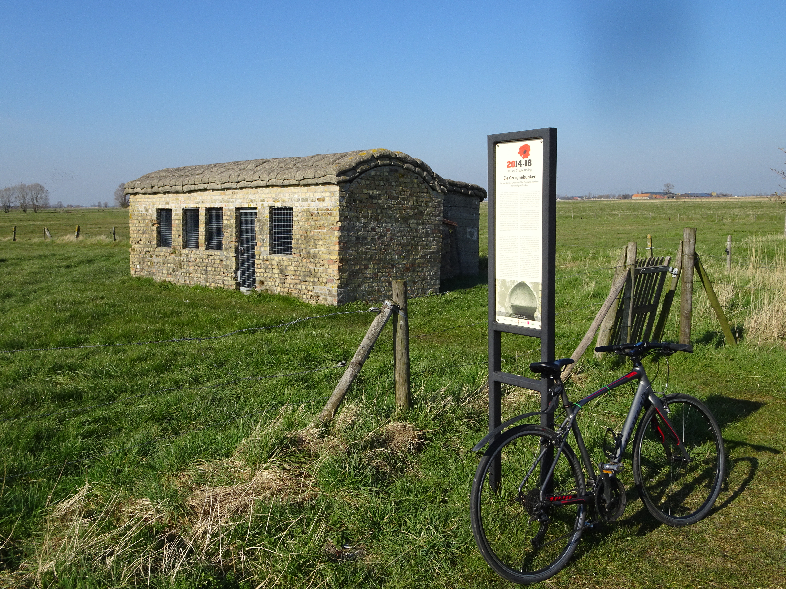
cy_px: 294
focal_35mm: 29
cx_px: 393
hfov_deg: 61.7
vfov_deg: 48.2
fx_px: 658
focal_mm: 4.92
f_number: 3.5
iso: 80
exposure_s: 1/800
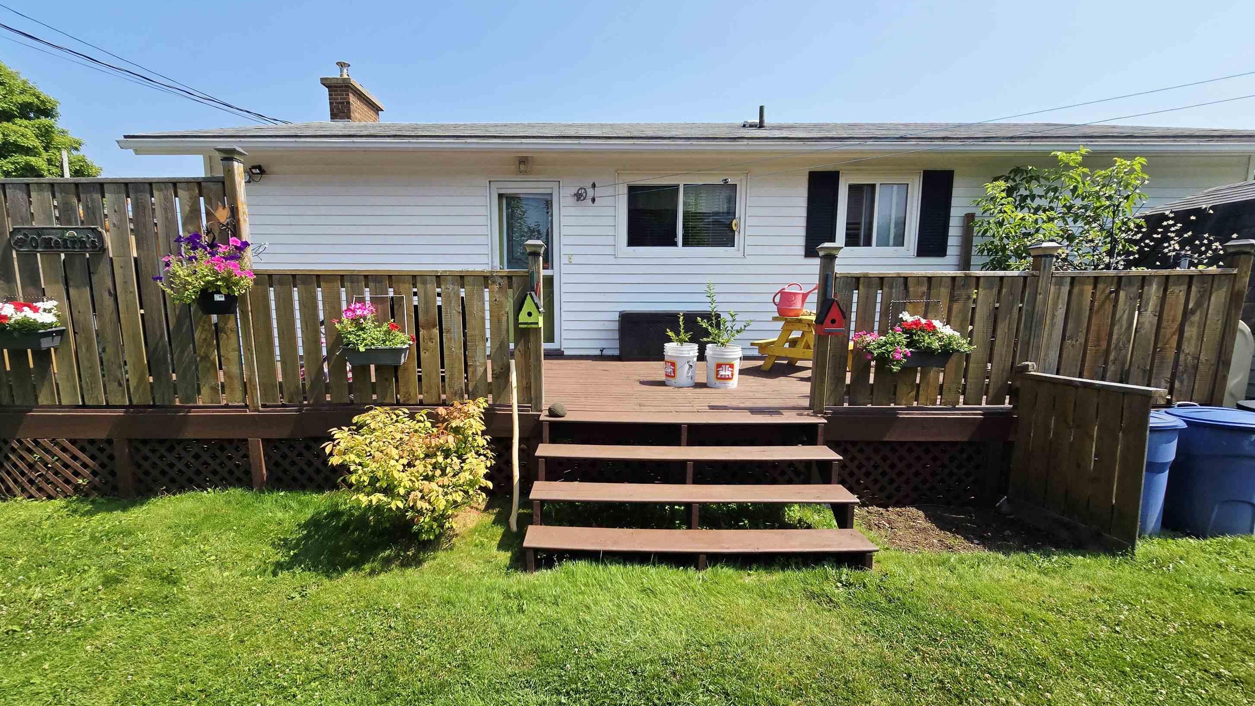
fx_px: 499
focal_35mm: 15
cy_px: 375
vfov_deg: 70.5
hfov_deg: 102.9
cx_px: 595
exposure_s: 1/2500
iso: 50
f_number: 2.2
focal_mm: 2.2
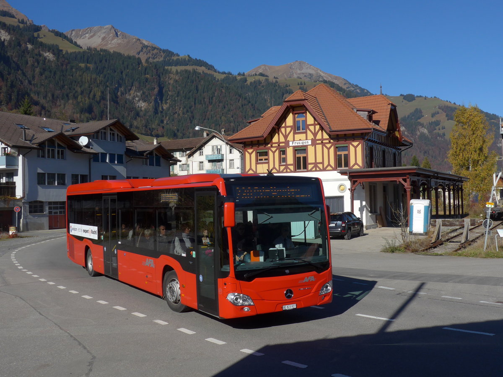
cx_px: 252
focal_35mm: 39
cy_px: 188
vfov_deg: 36.8
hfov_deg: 47.9
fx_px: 567
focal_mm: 8
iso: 80
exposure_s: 1/1600
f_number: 3.5
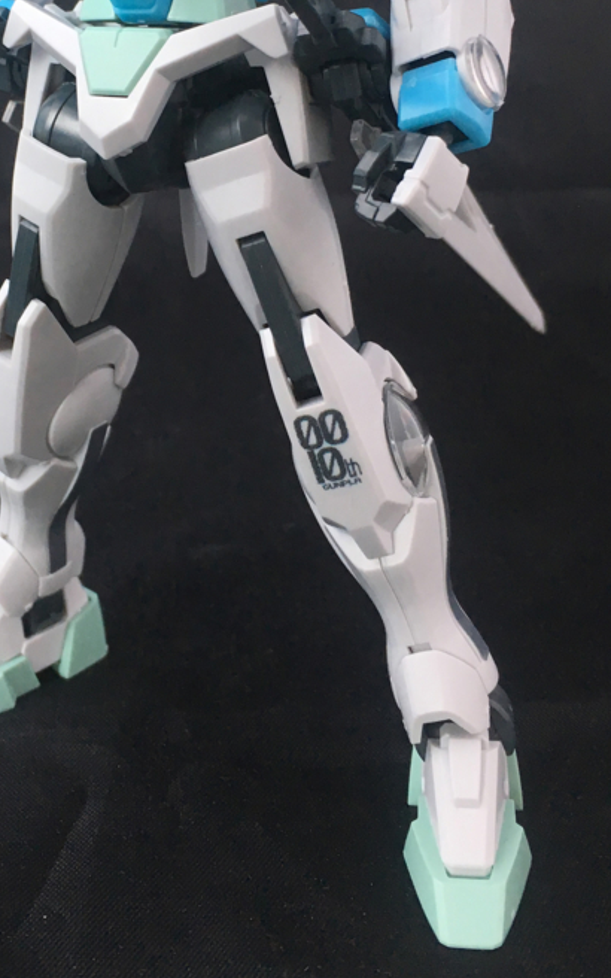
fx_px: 1279
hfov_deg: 26.7
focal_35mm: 48
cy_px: 219
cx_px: 210
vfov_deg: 40.4
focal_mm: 4.15
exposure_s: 1/30
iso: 25
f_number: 2.2
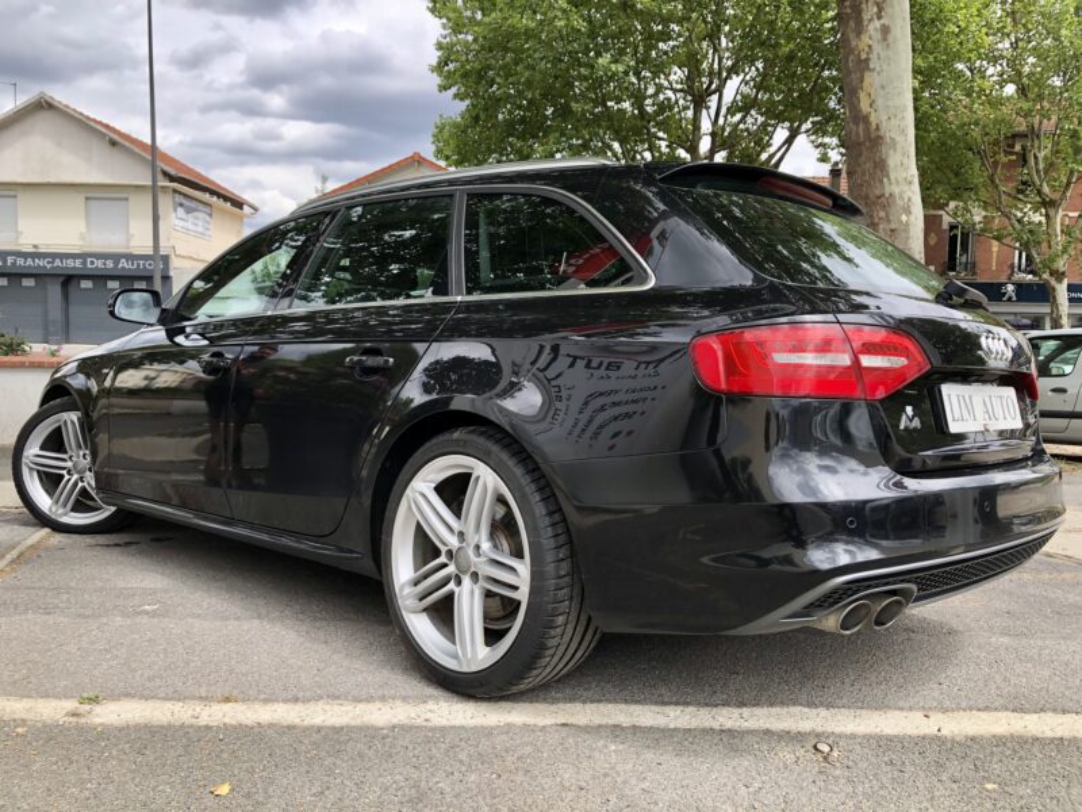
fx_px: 875
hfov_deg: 63.4
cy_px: 406
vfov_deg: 49.7
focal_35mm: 28
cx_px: 541
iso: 20
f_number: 1.8
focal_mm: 3.99
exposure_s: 1/539
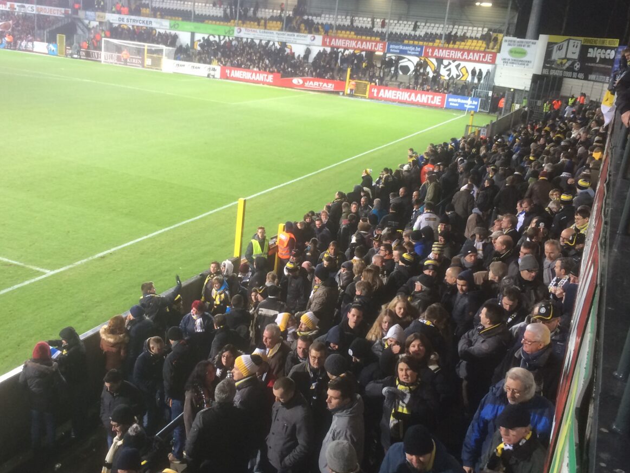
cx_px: 260
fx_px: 728
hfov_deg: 46.6
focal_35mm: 40
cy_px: 246
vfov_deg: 36.0
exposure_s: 1/30
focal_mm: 4.15
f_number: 2.2
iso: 80
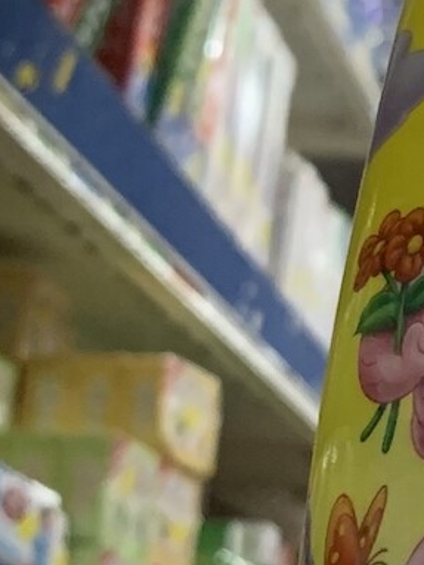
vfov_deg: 15.5
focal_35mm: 127
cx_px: 712
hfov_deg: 11.1
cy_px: 152
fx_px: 2072
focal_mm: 4.25
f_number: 1.8
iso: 320
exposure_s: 1/60
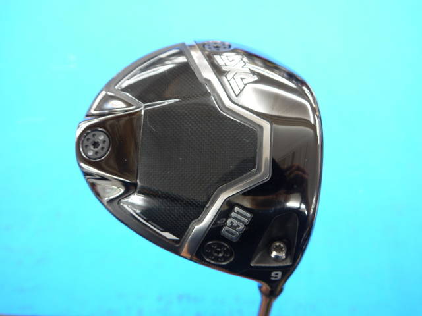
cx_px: 211
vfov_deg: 41.8
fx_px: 414
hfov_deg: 54.0
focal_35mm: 34
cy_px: 158
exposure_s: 1/60
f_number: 4
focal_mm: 17
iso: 640
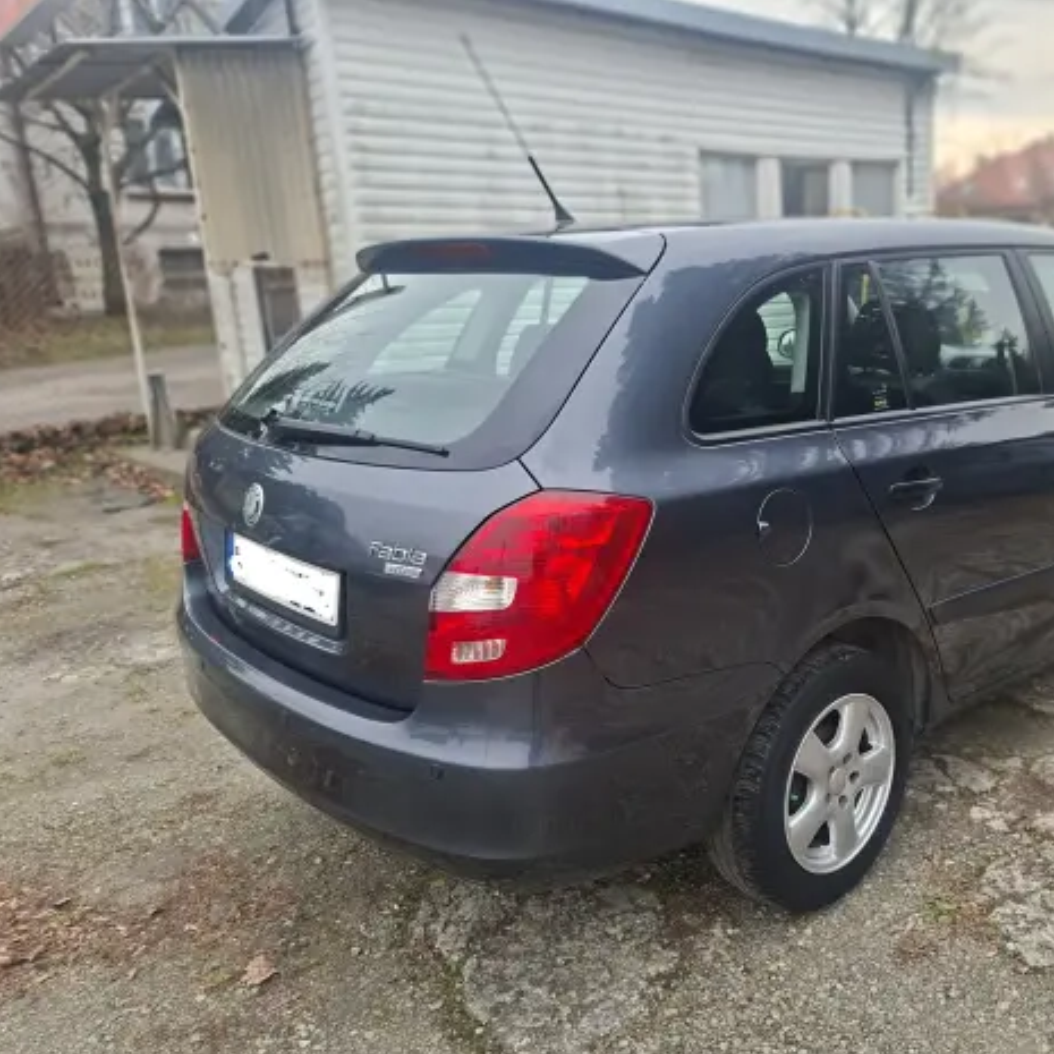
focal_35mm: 28
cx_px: 719
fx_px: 965
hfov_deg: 55.9
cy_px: 539
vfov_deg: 57.3
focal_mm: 5.54
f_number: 1.8
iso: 50
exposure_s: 1/217
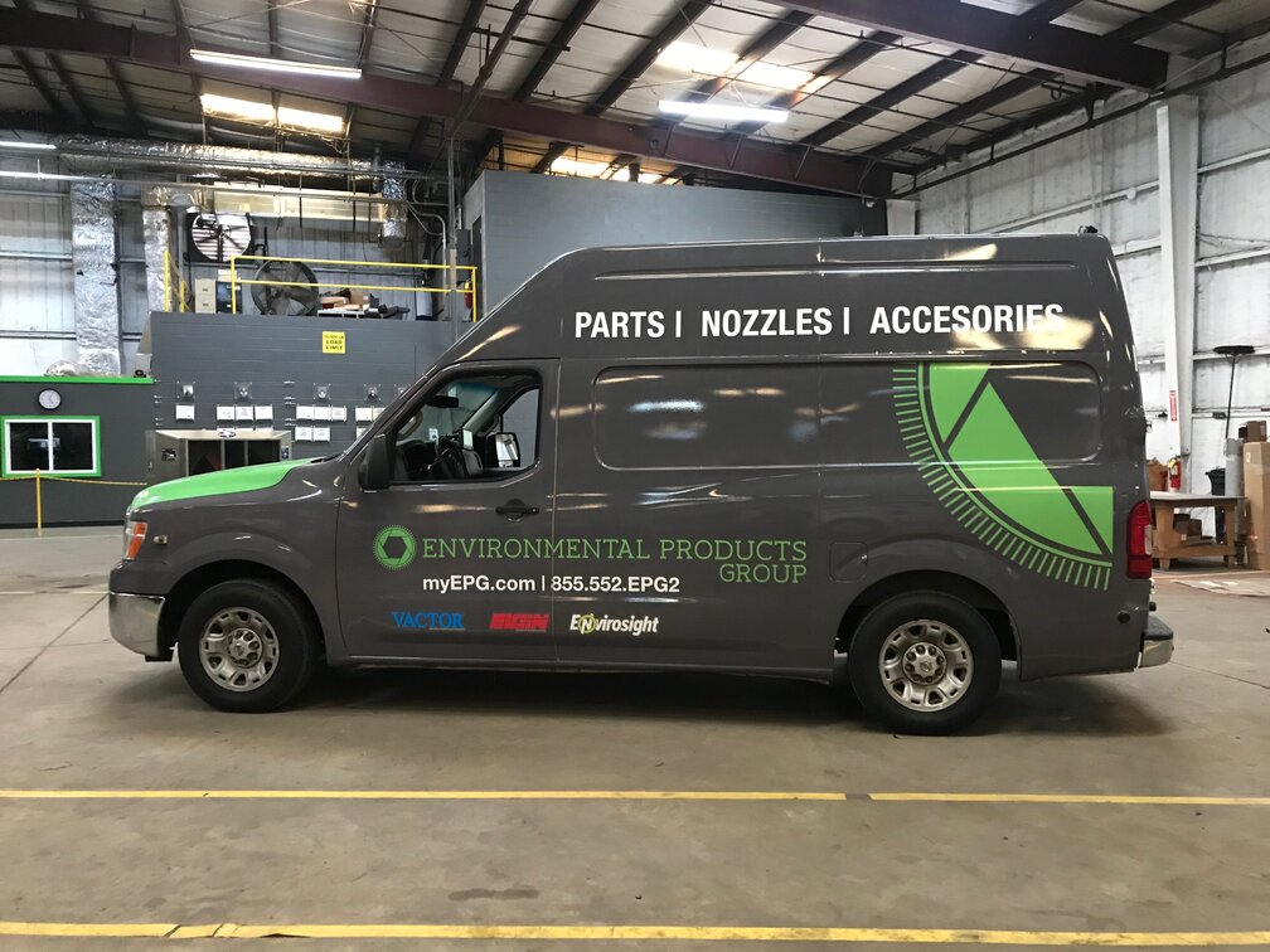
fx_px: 1027
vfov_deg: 49.7
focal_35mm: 28
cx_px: 635
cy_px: 476
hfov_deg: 63.4
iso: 100
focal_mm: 3.99
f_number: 1.8
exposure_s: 1/15
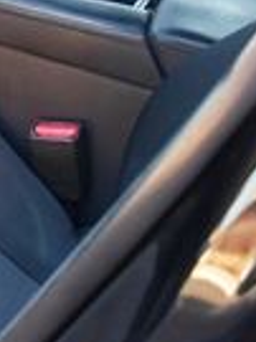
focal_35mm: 123
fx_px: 1215
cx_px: -408
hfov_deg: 10.1
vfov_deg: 15.5
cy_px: -52
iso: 800
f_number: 3.5
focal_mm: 18
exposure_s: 1/160
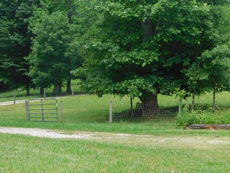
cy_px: 77
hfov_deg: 28.5
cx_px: 97
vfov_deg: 21.6
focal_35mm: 68
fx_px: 452
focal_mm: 9
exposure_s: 1/250
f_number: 3.8
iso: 125
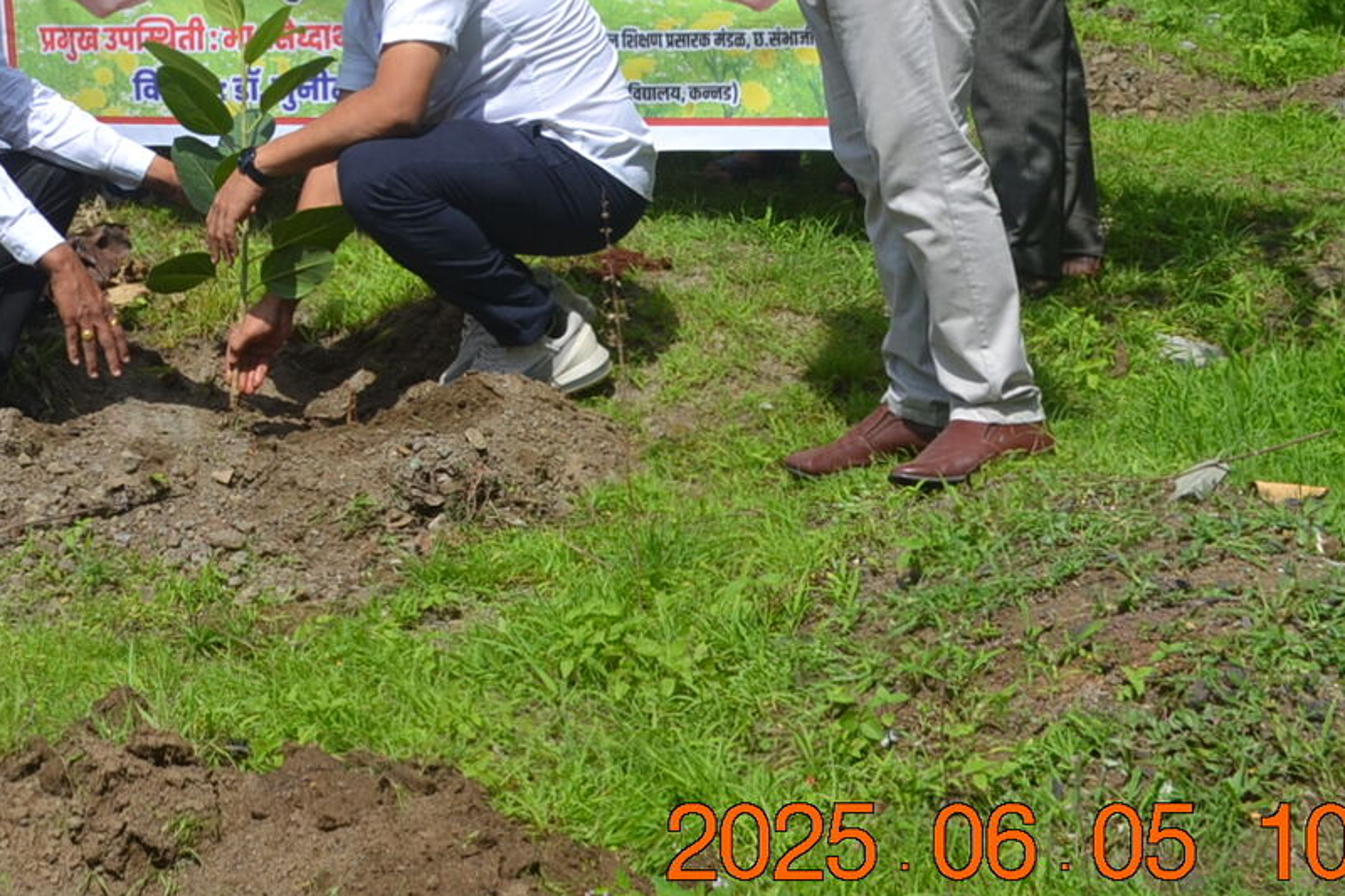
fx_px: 2689
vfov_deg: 18.3
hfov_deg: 27.3
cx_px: 208
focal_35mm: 72
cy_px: -69
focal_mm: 20
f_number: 8
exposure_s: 1/250
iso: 100
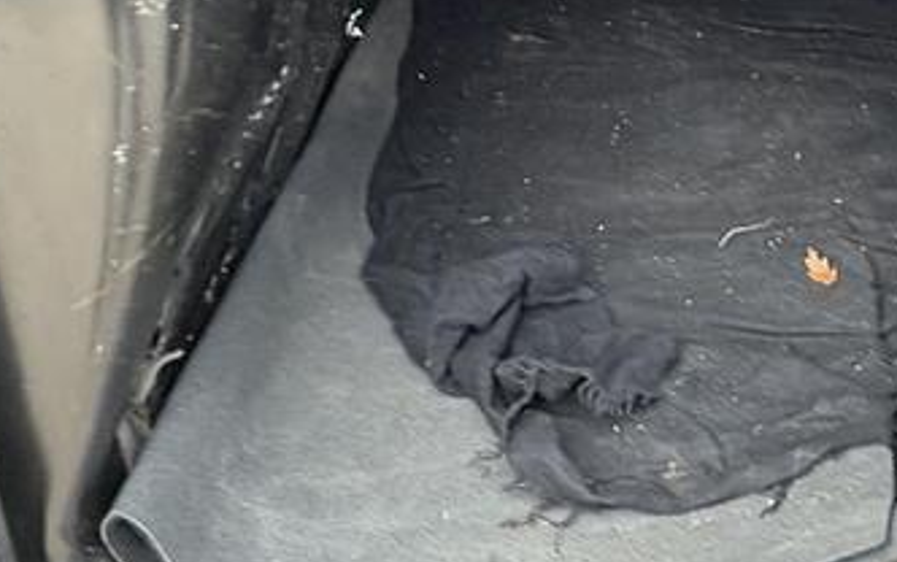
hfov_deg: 47.7
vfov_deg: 29.5
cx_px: 654
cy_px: -22
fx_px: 979
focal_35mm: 40
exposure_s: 1/88
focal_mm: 2.22
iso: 200
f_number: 2.2
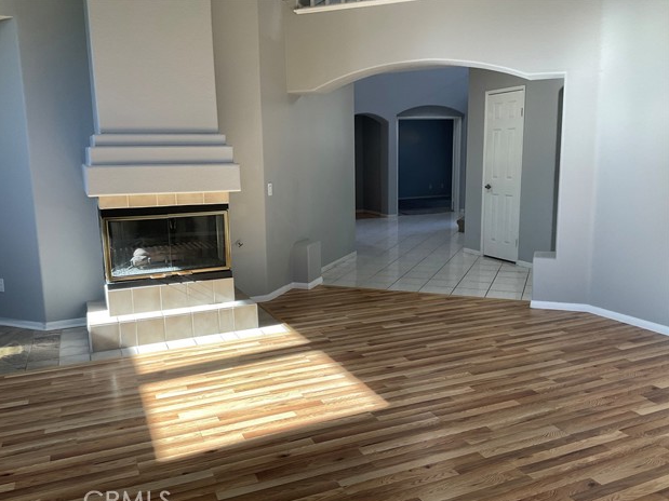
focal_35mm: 30
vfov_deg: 46.8
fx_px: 580
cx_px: 324
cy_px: 257
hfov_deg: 60.0
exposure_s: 1/120
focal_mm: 3
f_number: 1.8
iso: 32
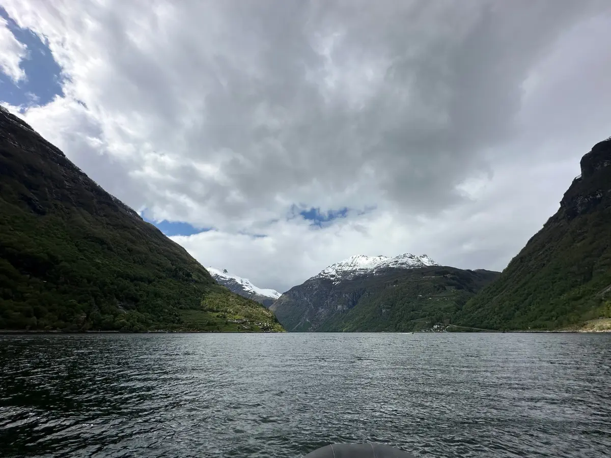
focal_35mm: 14
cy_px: 229
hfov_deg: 102.1
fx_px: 247
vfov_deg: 85.7
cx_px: 306
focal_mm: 2.22
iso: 50
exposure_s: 1/6494
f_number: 2.2
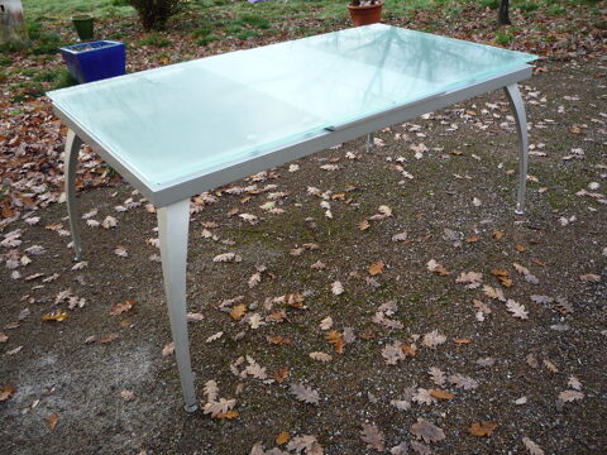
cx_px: 304
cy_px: 228
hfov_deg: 60.0
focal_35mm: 30
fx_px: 526
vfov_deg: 46.8
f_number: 3.5
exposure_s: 1/100
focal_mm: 5.2
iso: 100
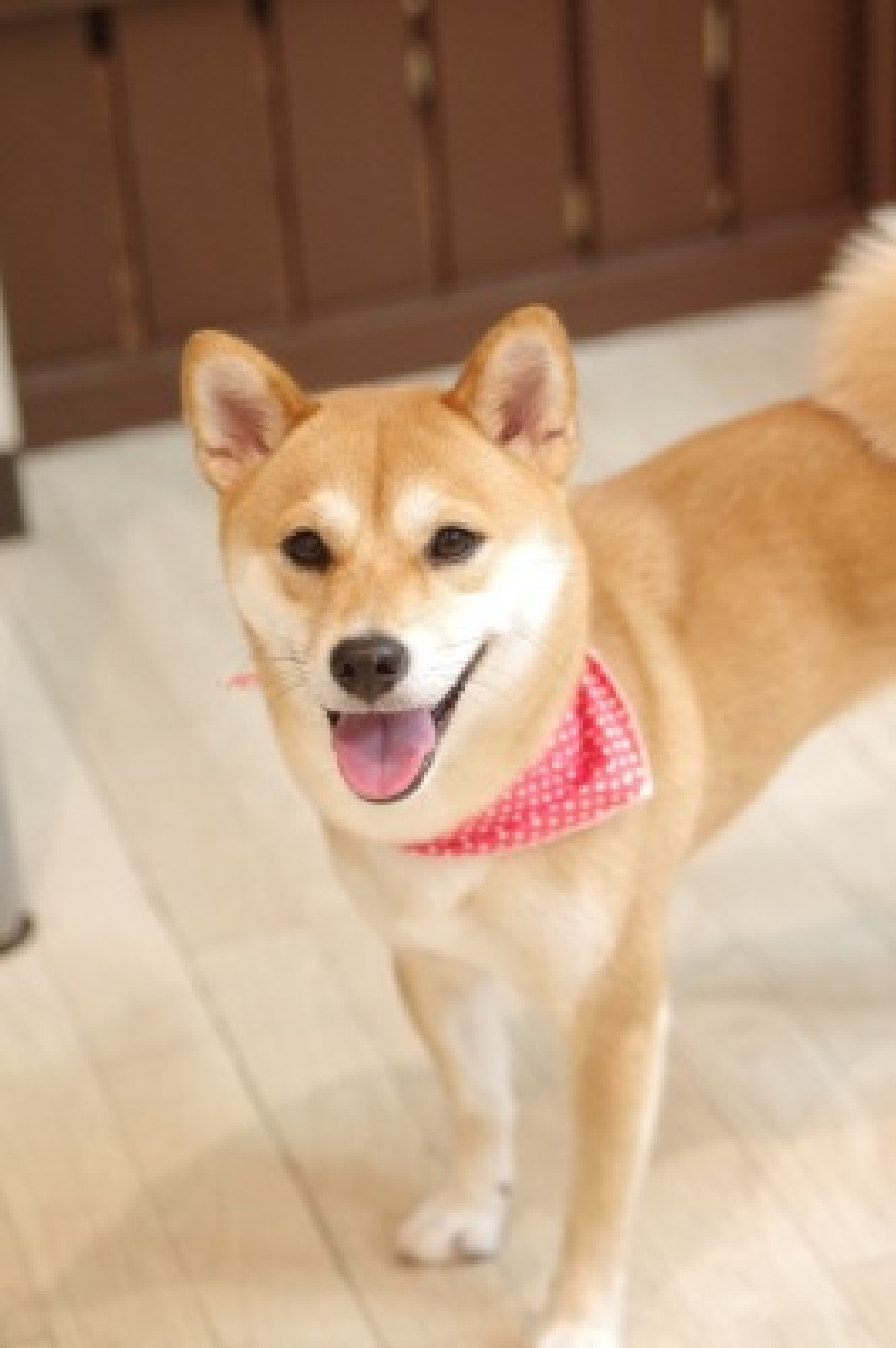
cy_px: 674
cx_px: 448
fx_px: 3515
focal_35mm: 94
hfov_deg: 14.5
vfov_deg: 21.7
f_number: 2.8
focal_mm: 63
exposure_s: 1/125
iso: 3200
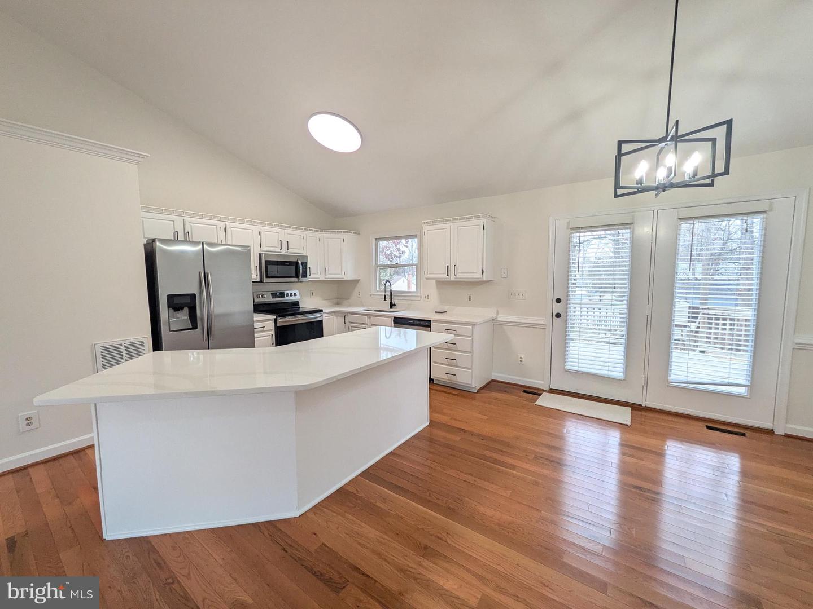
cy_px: 304
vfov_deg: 85.7
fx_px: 329
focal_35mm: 14
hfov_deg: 102.1
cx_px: 406
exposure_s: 1/120
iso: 141
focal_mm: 1.83
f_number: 2.2
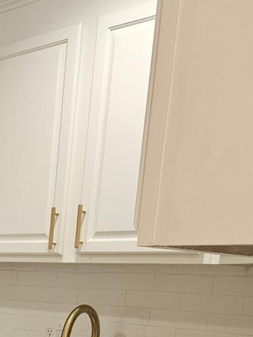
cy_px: 398
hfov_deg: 21.0
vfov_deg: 27.3
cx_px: -85
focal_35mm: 63
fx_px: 613
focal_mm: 5.4
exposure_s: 1/120
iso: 160
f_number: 1.8
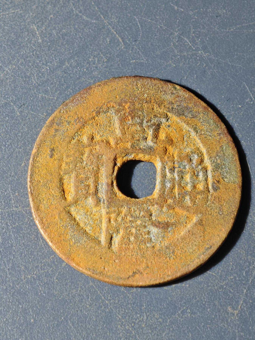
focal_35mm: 110
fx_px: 1080
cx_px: 128
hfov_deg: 13.5
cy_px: 170
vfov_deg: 17.9
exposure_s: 1/100
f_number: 2
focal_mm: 9
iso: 200
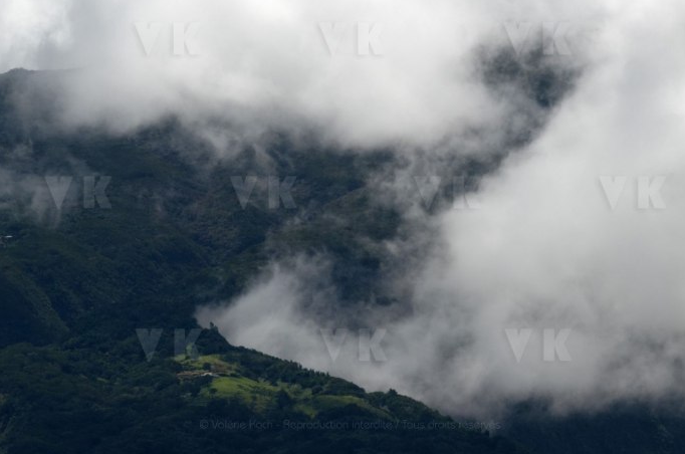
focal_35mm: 352
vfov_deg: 3.9
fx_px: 6685
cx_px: 353
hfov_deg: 5.9
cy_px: 223
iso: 400
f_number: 22
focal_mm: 200
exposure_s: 1/500
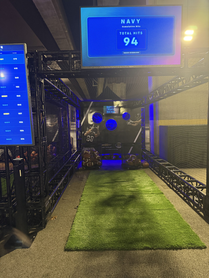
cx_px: 104
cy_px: 139
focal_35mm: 24
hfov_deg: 56.8
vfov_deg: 71.6
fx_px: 193
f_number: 1.78
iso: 800
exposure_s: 1/40
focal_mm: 6.76
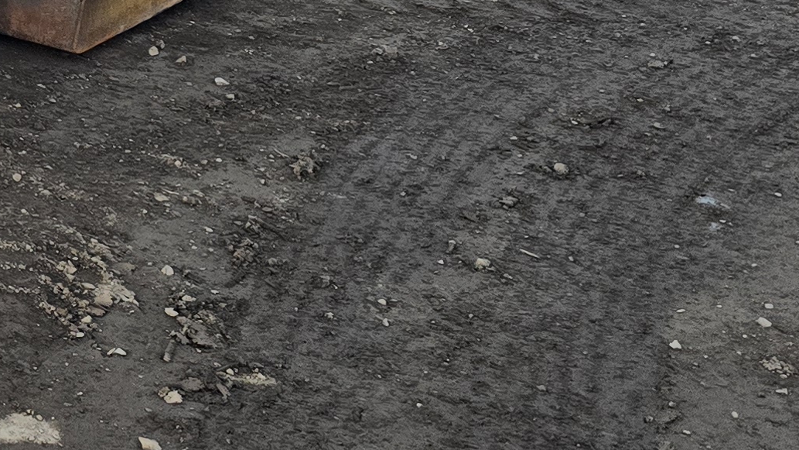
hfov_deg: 17.4
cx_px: -691
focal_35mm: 97
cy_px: -254
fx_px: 2055
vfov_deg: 11.8
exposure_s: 1/180
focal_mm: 6.3
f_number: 1.7
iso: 250
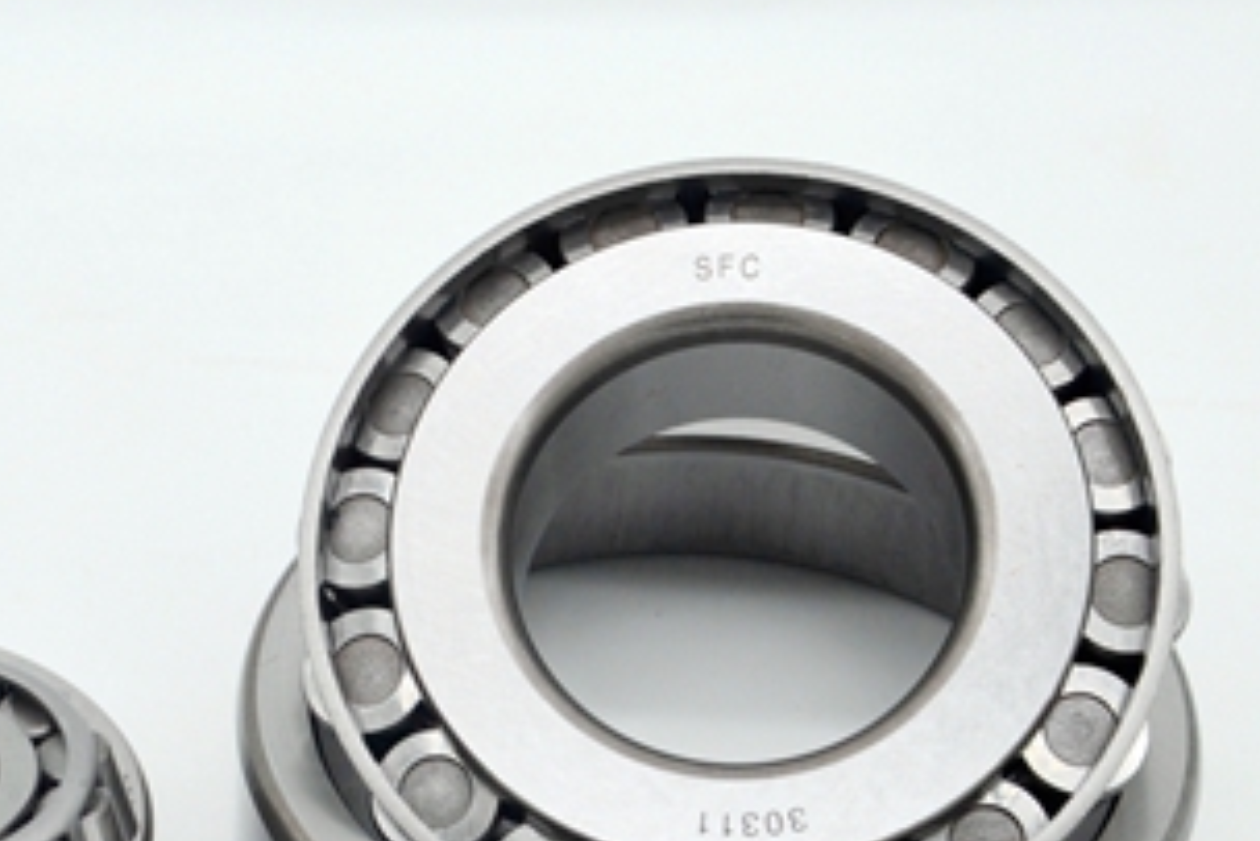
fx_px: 4656
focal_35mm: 133
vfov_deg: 10.3
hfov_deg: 15.4
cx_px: 365
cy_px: 702
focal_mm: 45
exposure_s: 1/160
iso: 100
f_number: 6.3
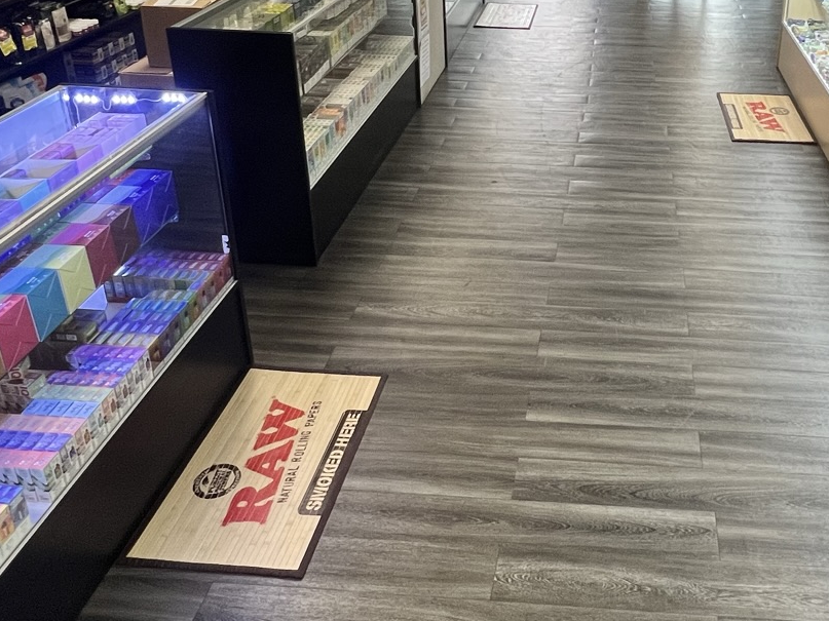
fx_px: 790
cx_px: 586
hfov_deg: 53.7
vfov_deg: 41.2
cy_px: 128
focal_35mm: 33
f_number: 1.8
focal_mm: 1.57
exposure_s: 1/120
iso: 200
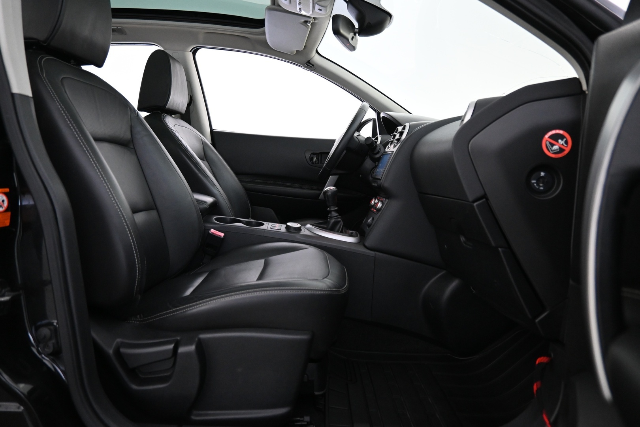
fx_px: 427
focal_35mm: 24
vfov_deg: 53.1
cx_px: 320
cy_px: 214
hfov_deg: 73.7
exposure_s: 1/25
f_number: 3.5
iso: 2200
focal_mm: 16
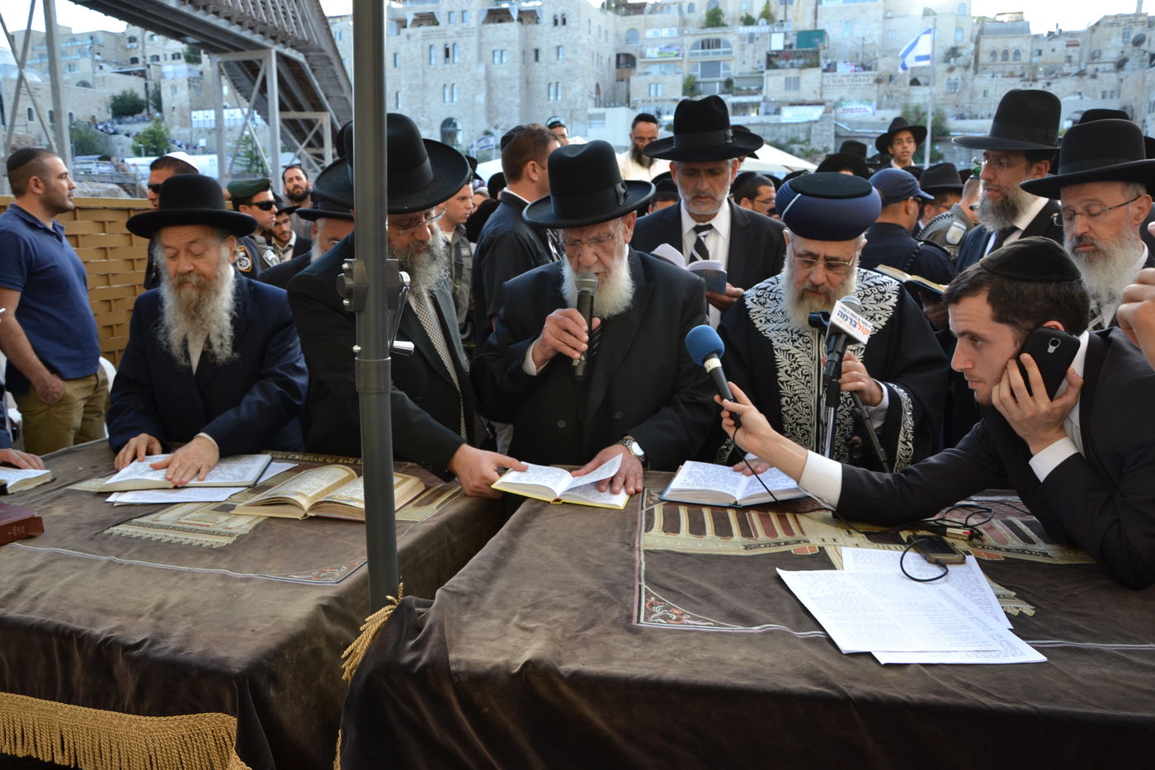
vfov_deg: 47.9
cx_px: 578
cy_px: 385
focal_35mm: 27
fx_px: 866
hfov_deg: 67.4
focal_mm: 18
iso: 250
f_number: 5.6
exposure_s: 1/125
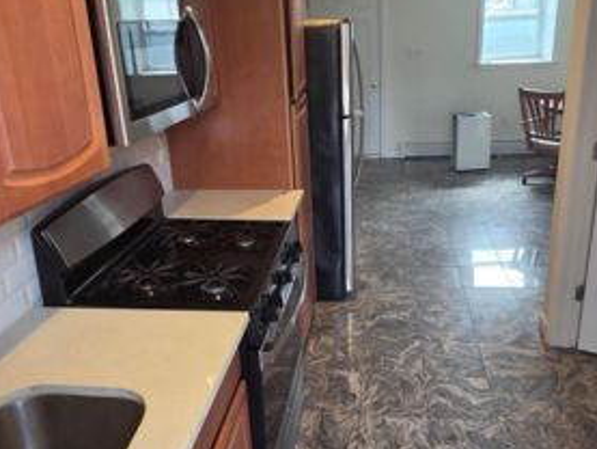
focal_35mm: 30
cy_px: 216
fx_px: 518
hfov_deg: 59.8
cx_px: 325
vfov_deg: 46.8
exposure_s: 1/60
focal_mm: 2.2
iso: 160
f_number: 1.9
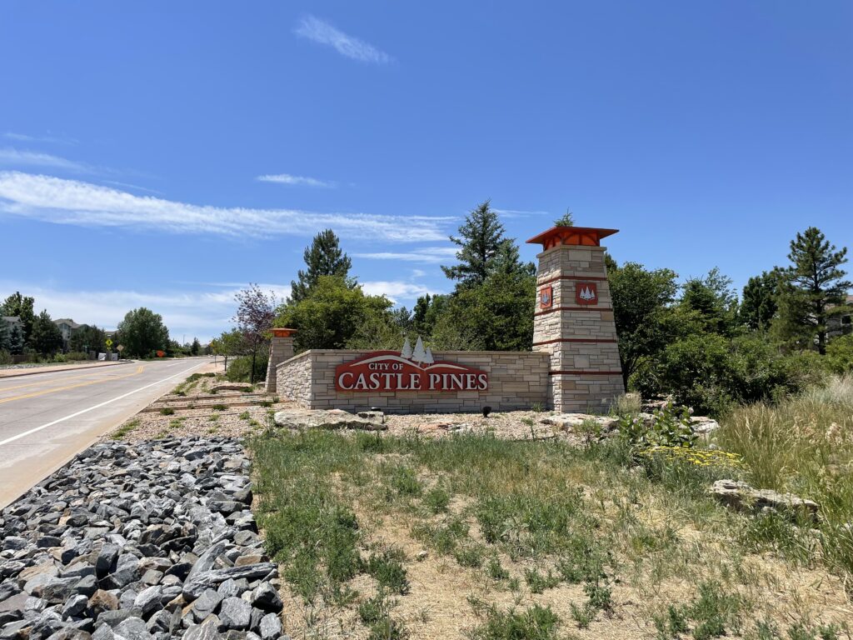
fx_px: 641
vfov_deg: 53.1
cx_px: 426
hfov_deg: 67.3
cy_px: 320
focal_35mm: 26
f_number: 1.6
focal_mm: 4.2
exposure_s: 1/4292
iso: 32
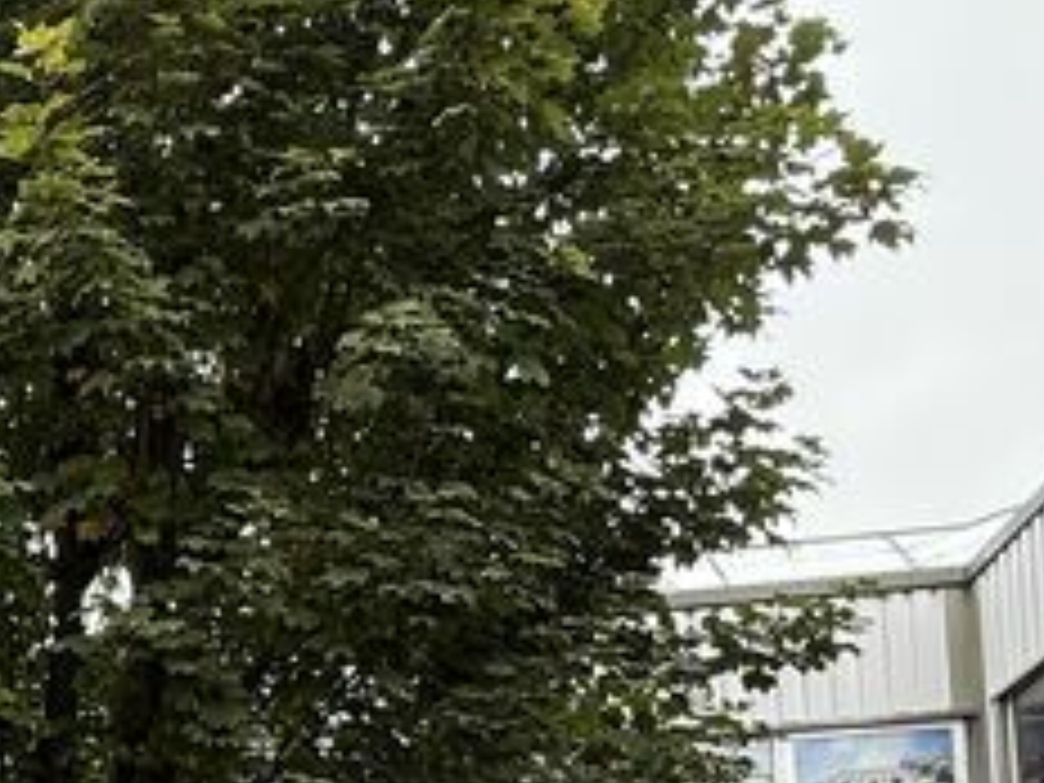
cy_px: 1148
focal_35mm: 58
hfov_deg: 30.1
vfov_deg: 21.5
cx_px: -76
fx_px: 1749
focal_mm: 2.22
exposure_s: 1/180
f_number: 2.2
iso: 64
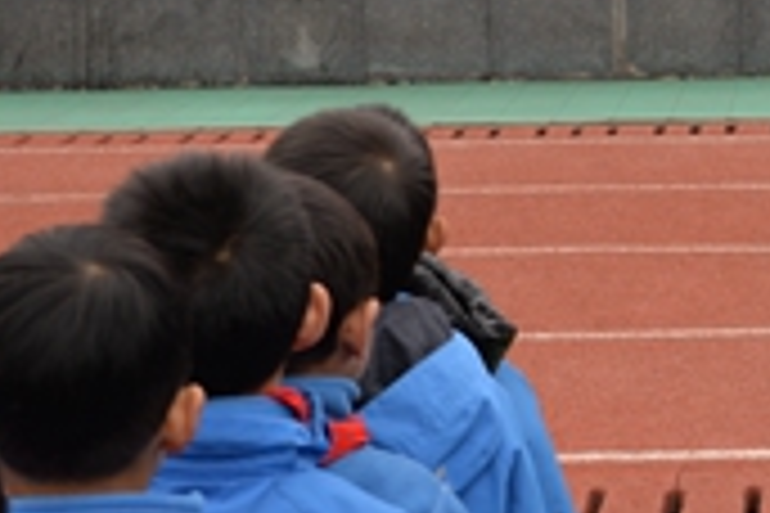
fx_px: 2481
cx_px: 806
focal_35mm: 116
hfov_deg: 17.2
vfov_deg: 11.6
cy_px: -92
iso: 400
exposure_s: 1/100
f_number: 5
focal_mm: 31
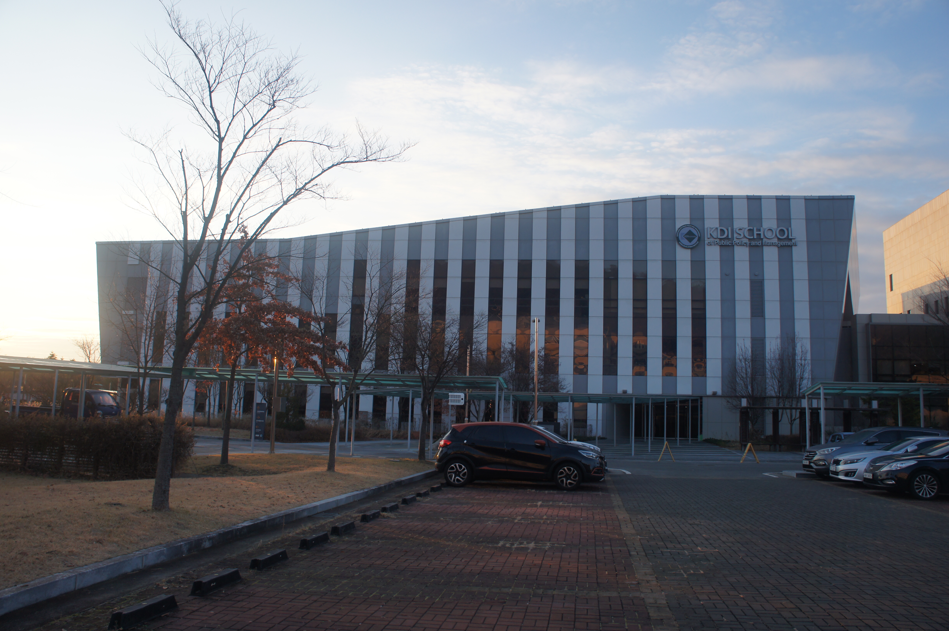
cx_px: 474
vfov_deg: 47.8
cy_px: 316
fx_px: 711
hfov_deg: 67.4
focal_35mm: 27
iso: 200
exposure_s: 1/250
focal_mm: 18
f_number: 5
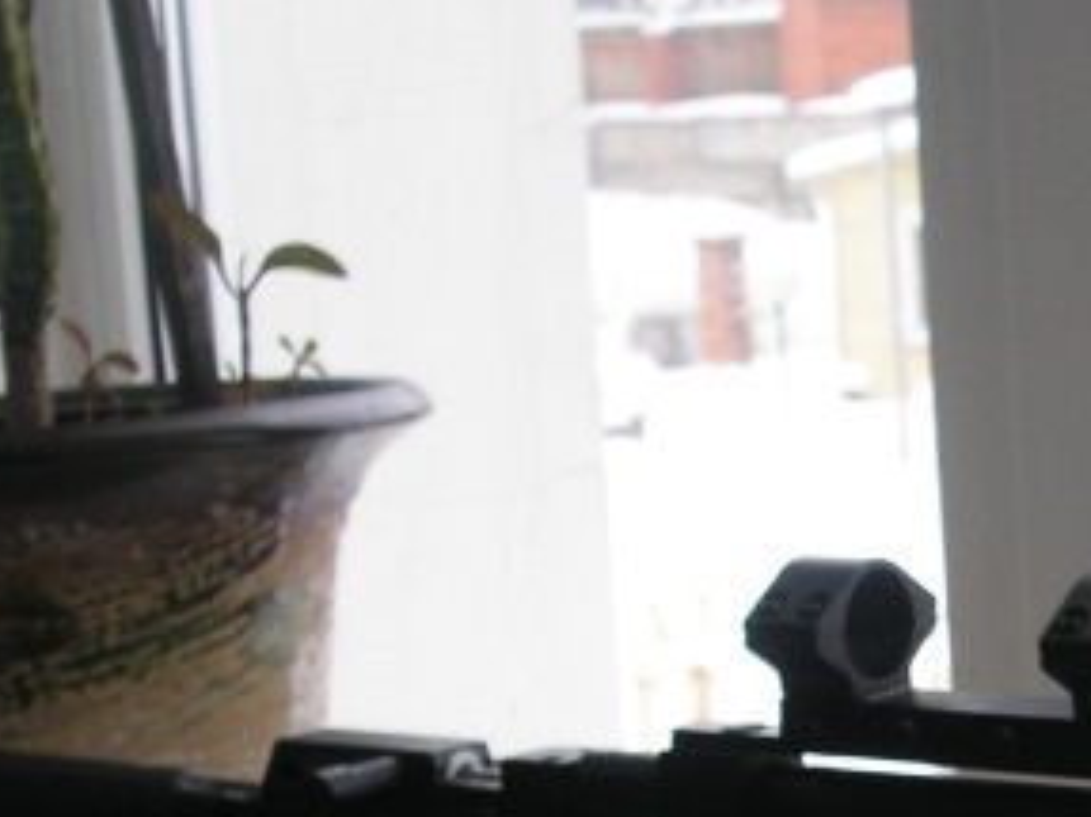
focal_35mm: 106
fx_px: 3339
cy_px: 954
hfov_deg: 17.9
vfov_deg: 13.6
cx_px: 1216
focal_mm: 7.8
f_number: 4
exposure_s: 1/90
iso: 100
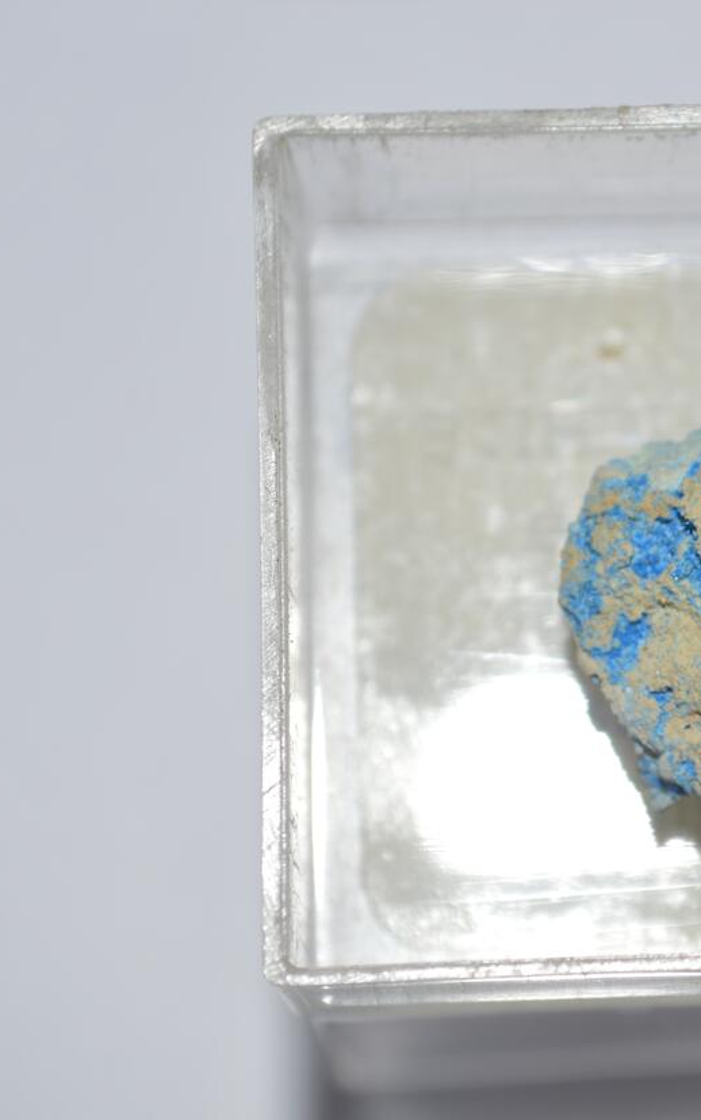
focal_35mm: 127
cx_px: 788
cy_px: 559
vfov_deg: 16.5
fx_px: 3872
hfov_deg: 10.2
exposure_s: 1/60
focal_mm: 55
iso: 100
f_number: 8
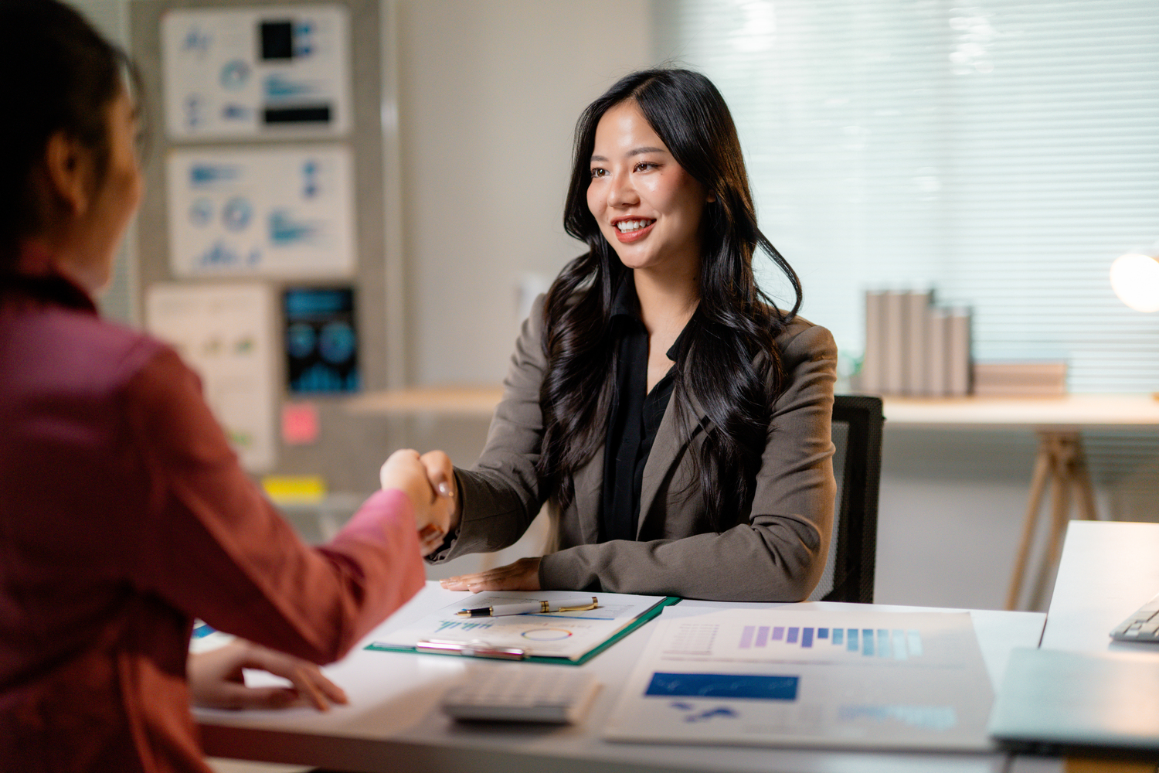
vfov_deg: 27.0
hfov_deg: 39.6
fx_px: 1610
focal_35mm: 50
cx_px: 580
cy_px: 386
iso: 800
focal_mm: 50
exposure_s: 1/320
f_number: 1.2
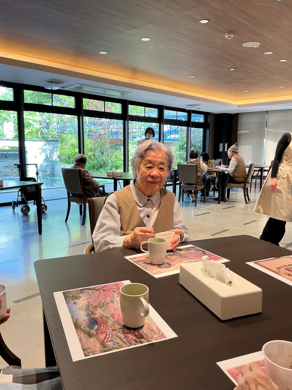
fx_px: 326
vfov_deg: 61.7
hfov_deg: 48.2
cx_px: 146
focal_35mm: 29
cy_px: 195
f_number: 1.8
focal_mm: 3
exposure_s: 1/60
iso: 32
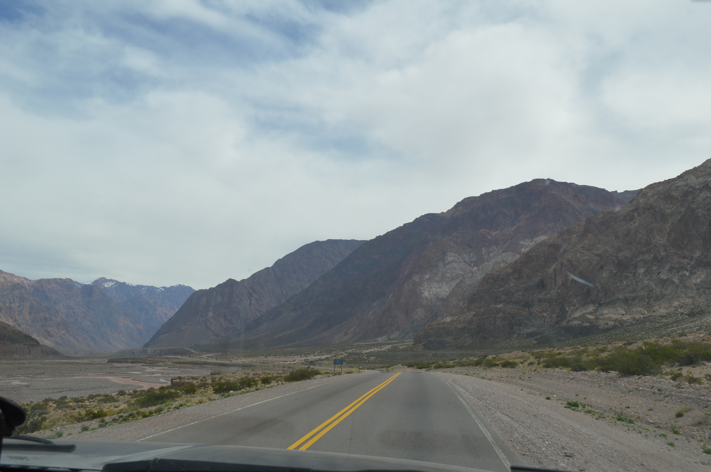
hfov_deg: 53.2
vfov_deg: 36.8
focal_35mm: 36
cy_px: 236
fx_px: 710
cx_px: 356
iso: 100
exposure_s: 1/320
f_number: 9
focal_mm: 24
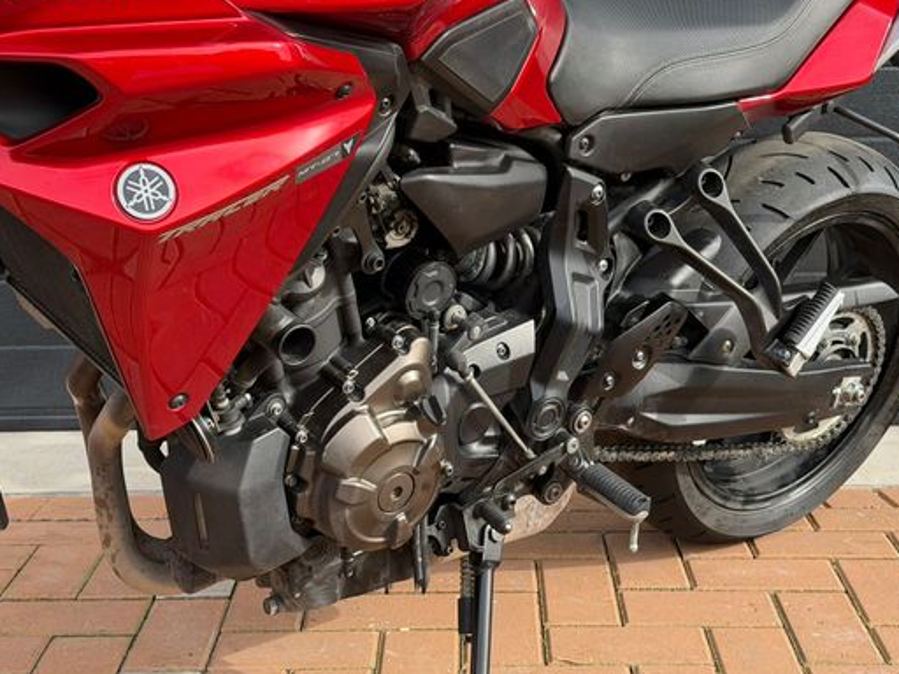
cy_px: 297
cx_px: 476
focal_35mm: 60
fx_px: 1558
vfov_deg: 24.4
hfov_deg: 32.2
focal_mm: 6.76
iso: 100
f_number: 1.78
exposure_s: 1/928
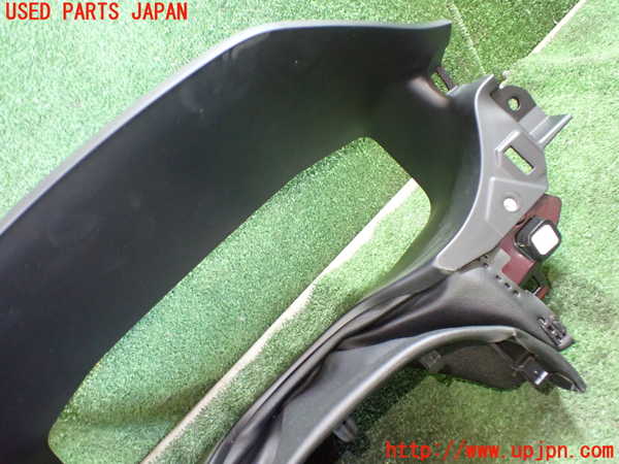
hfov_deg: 60.0
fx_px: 536
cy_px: 232
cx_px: 310
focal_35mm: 30
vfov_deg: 46.8
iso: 1000
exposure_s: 1/30
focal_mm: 5.4
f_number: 2.3
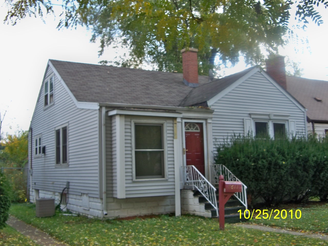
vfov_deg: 34.3
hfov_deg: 44.8
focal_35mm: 42
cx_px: 164
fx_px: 398
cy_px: 123
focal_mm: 7.5
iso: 80
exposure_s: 1/125
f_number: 3.7
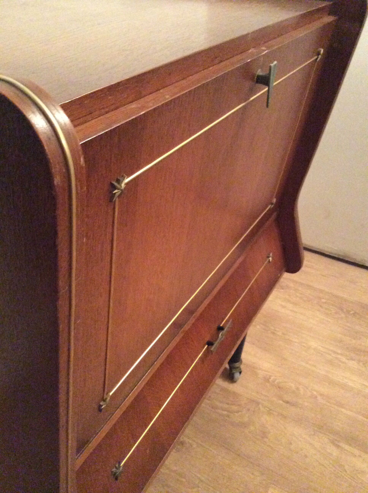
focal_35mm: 32
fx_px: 455
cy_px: 246
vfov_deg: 56.9
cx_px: 184
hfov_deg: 44.1
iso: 640
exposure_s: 1/17
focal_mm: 3.3
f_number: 2.4
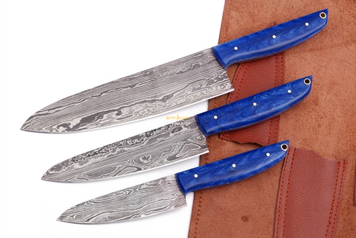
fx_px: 713
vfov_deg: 19.0
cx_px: 178
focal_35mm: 72
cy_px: 119
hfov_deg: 28.1
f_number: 7.1
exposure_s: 1/125
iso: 320
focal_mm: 48
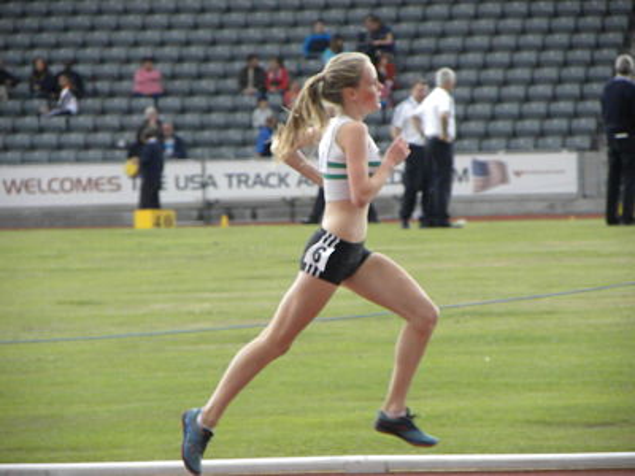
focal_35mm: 377
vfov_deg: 3.9
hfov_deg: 5.3
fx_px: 6916
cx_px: 318
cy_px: 238
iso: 640
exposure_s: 1/337
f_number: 5
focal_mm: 67.2
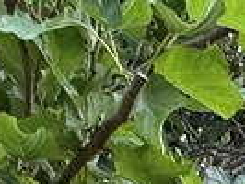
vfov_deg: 8.7
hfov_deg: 16.7
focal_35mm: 108
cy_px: 677
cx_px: 359
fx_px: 765
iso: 250
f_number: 2.2
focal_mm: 2.22
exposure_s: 1/99
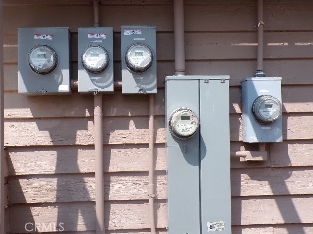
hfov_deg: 44.8
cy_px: 117
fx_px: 380
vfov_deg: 34.3
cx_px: 156
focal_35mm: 42
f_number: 5.1
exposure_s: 1/400
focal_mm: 7.6
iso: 100
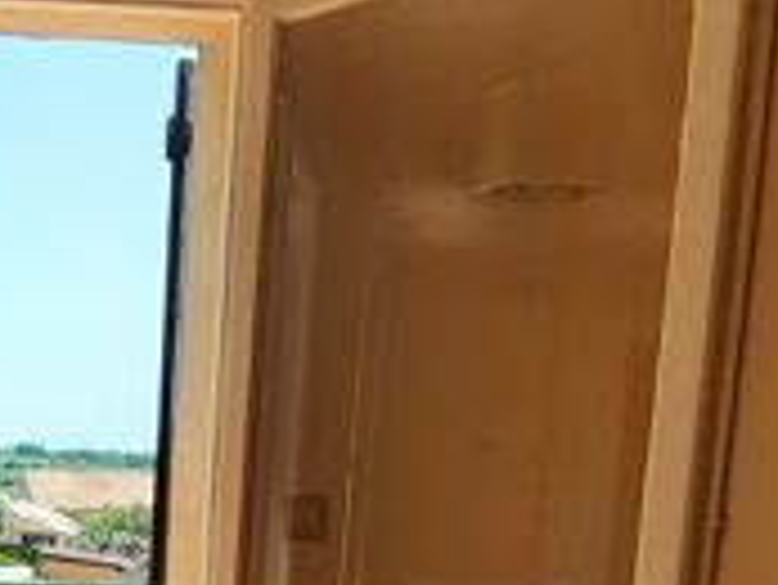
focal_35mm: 53
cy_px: 608
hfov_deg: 31.1
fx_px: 1192
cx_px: -128
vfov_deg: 25.9
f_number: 2.2
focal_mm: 1.74
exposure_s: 1/733
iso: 40
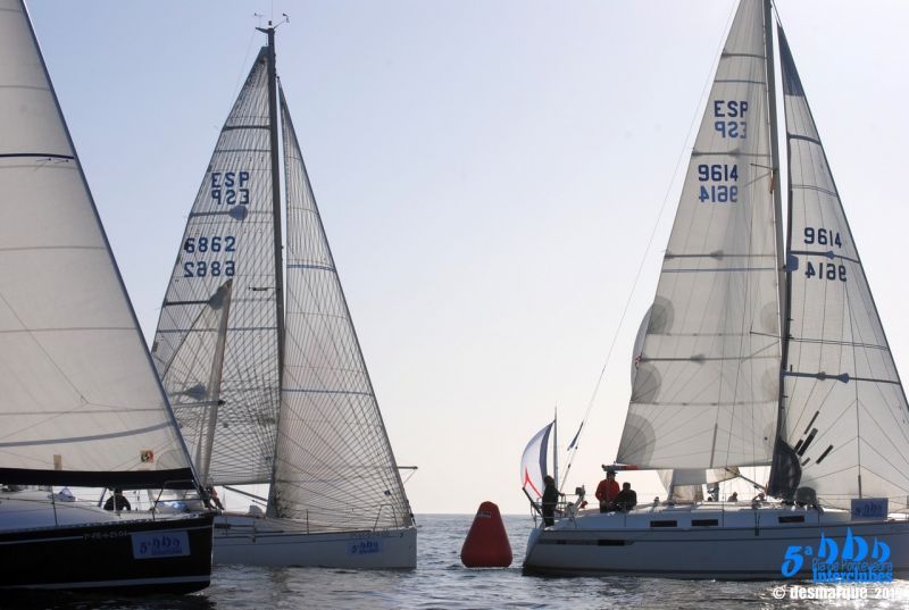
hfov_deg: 24.6
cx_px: 454
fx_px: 2087
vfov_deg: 16.6
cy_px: 305
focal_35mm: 82
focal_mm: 55
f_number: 10
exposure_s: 1/400
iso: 100
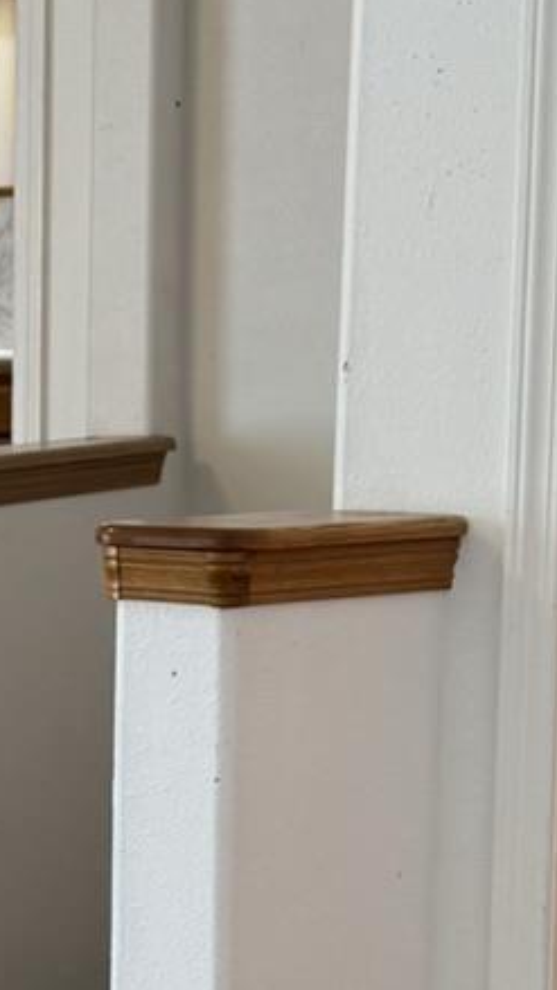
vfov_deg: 17.4
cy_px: 852
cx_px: -158
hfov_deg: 9.8
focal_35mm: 122
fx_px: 3203
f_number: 1.78
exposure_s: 1/60
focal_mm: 6.76
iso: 100
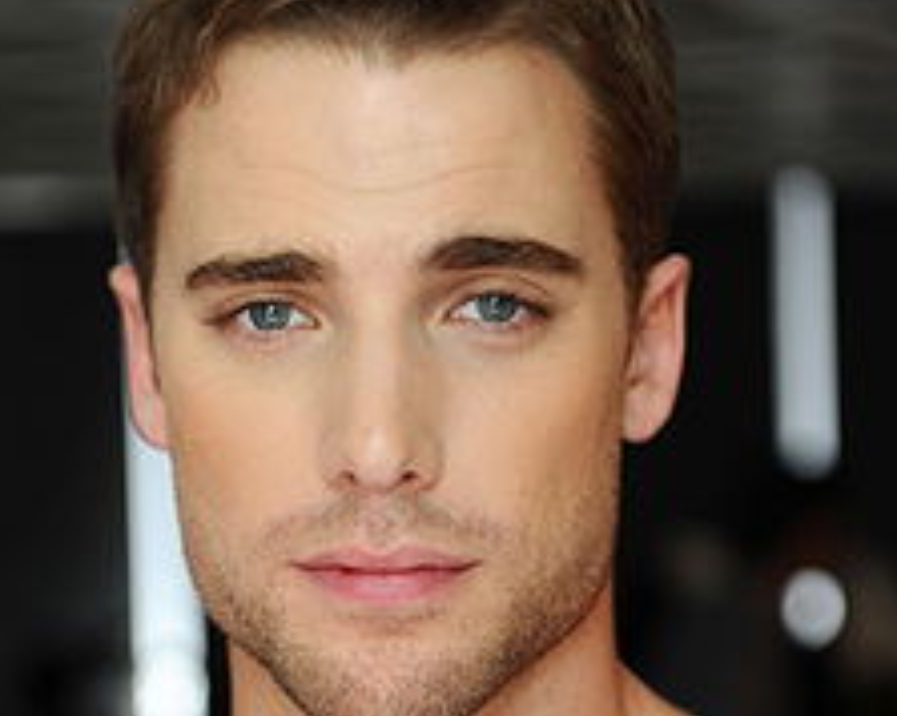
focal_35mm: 124
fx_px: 3289
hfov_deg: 15.5
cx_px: 402
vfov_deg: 12.3
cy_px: 692
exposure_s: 1/200
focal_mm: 70
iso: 800
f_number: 2.8
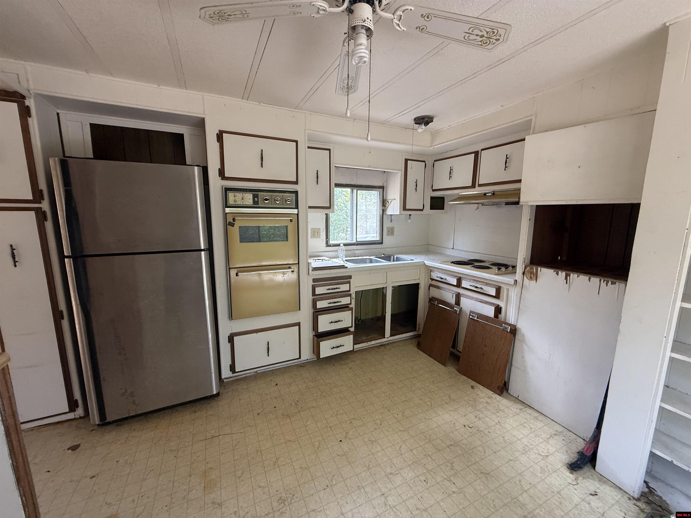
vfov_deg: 85.7
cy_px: 259
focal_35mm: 14
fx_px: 279
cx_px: 346
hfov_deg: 102.1
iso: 320
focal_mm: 2.22
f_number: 2.2
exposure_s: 1/99
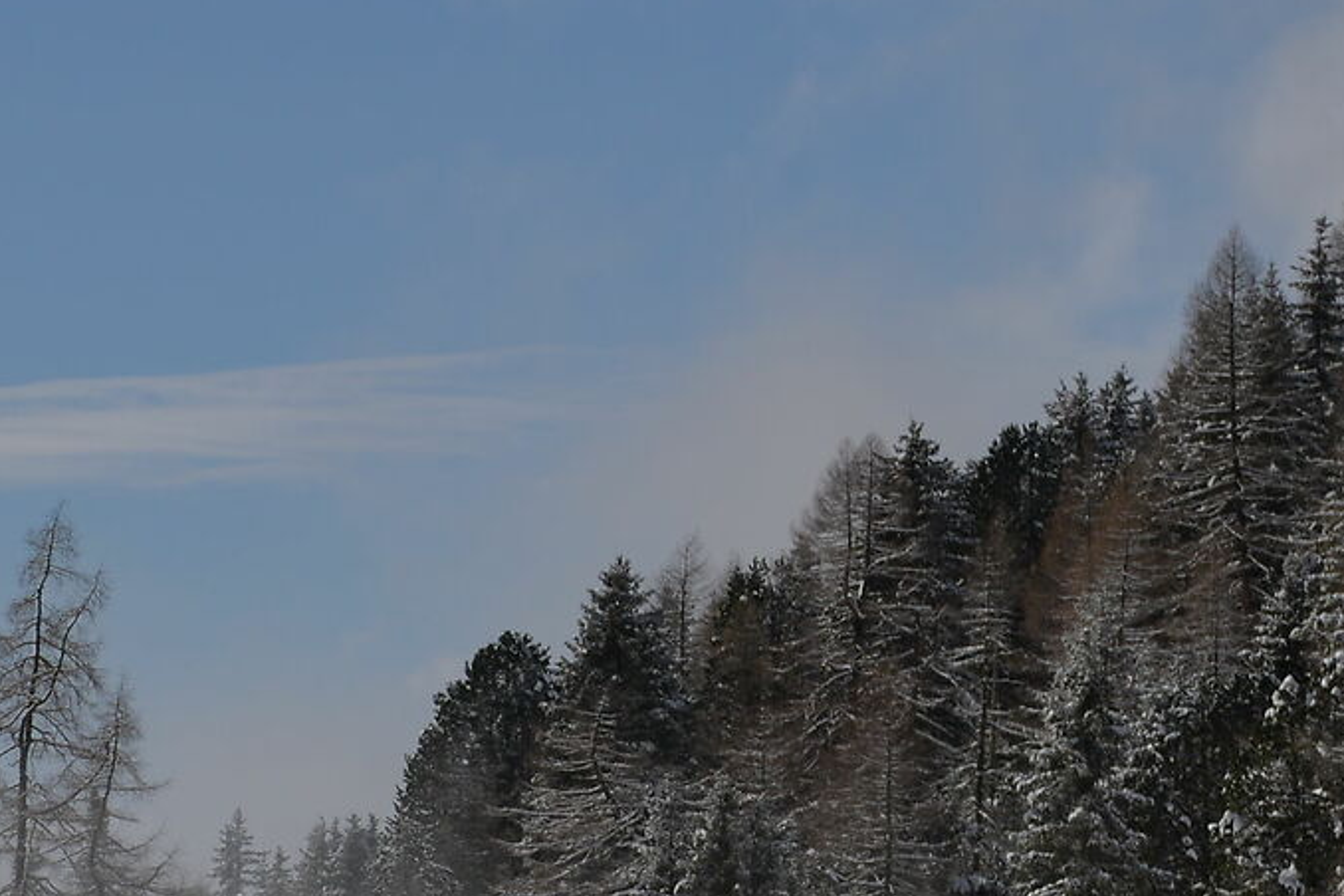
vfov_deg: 5.5
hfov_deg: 8.1
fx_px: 9258
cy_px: 1374
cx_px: -862
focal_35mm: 248
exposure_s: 1/1250
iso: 100
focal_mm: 70
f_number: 8
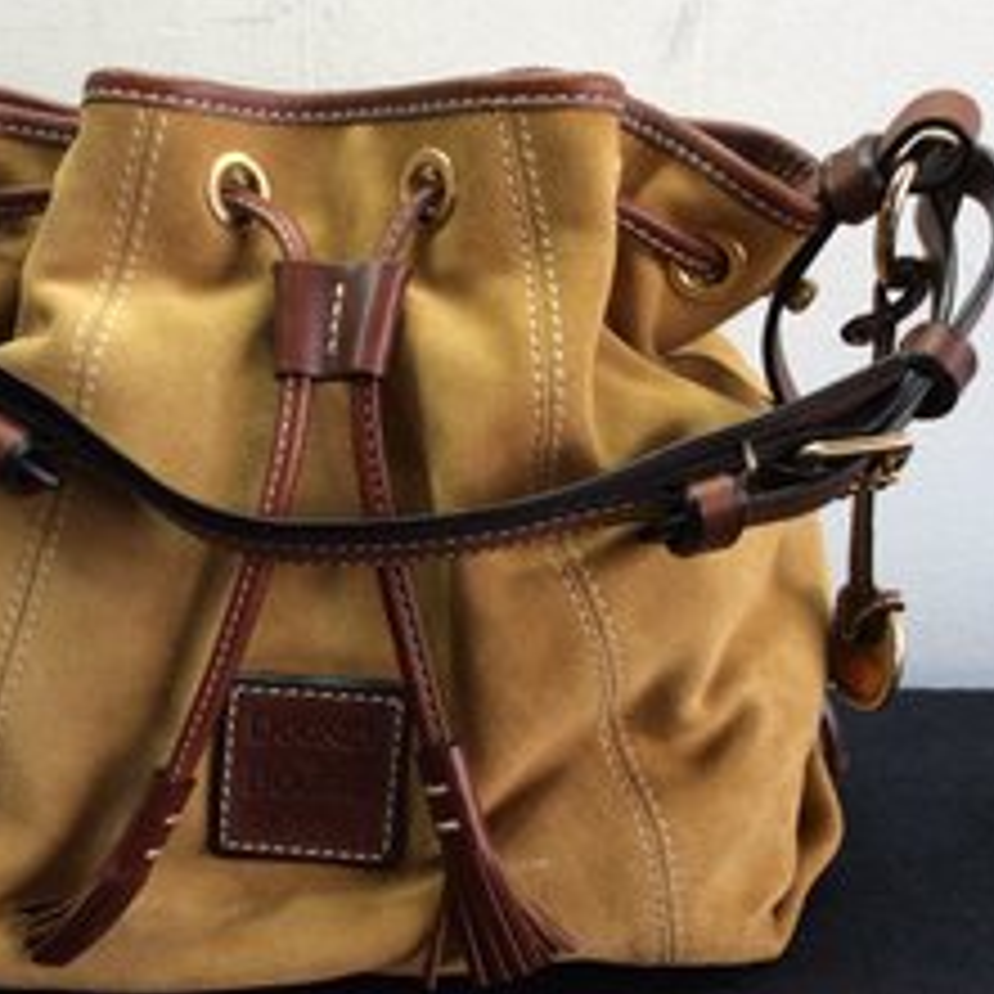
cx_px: 328
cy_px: 497
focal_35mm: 44
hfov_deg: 37.9
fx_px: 1429
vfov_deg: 38.3
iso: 40
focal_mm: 3.3
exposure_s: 1/24
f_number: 2.4
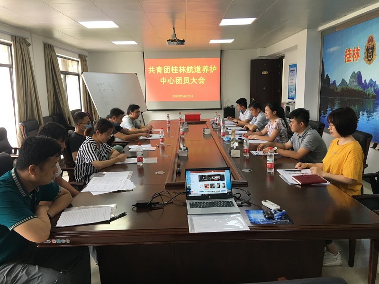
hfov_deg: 61.7
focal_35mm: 29
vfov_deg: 48.2
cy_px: 142
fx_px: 318
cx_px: 190
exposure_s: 1/33
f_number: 2.2
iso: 40
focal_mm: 4.15
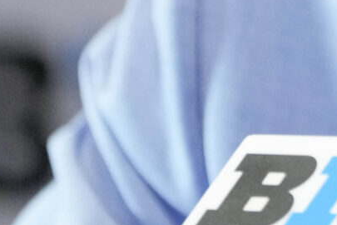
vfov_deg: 1.1
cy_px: -413
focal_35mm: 1265
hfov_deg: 1.6
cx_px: 602
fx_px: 11841
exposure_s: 1/160
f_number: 2.8
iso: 2500
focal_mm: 200
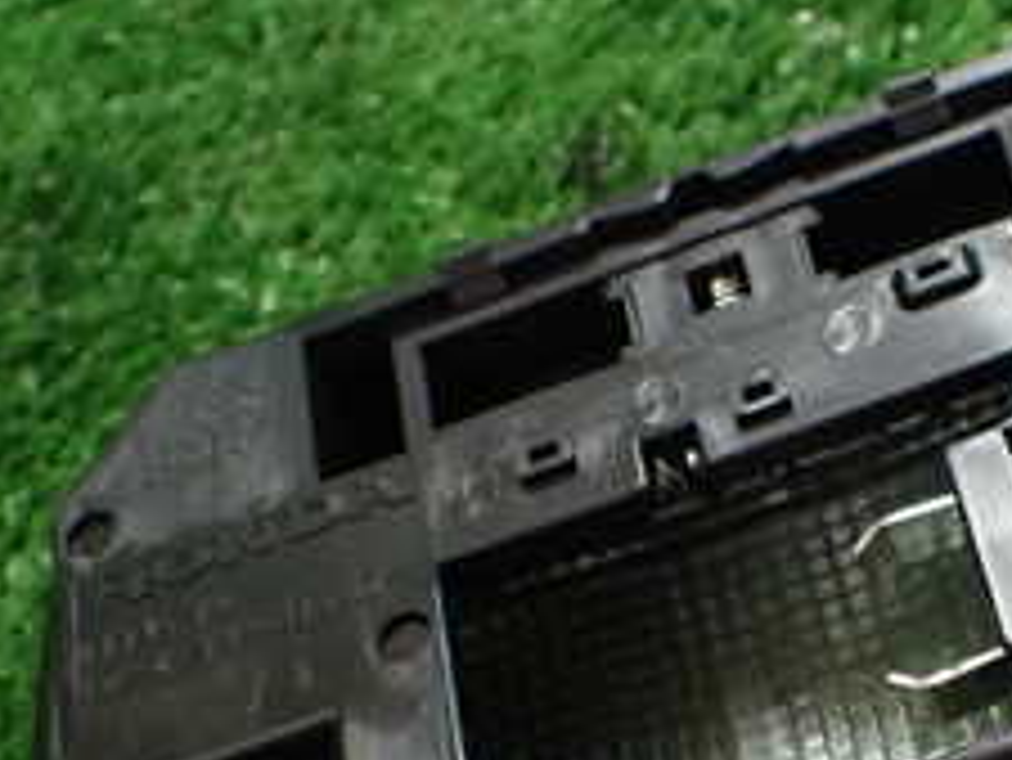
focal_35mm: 80
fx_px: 2340
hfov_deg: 23.8
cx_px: 877
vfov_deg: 18.2
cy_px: 639
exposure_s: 1/125
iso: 640
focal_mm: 5.4
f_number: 2.3
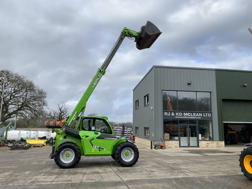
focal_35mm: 29
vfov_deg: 48.2
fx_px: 211
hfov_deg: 61.7
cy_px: 94
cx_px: 126
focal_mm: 3
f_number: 1.8
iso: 16
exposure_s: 1/599
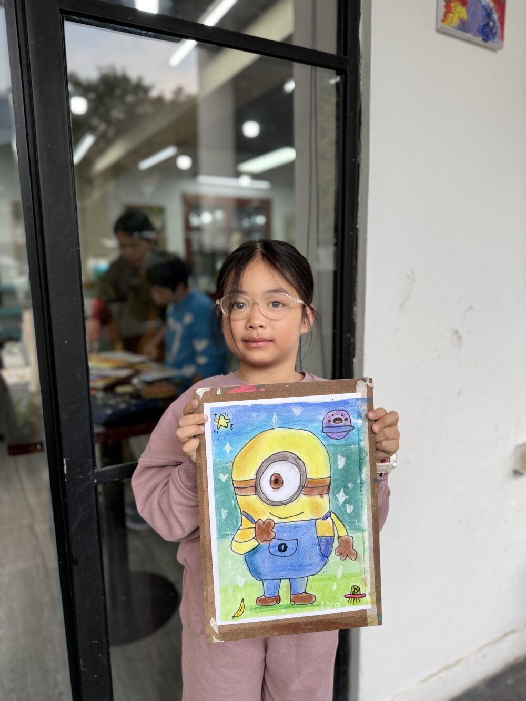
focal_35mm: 24
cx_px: 263
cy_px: 350
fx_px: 486
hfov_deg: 56.8
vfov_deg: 71.6
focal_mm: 6.76
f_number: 1.78
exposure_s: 1/191
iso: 64
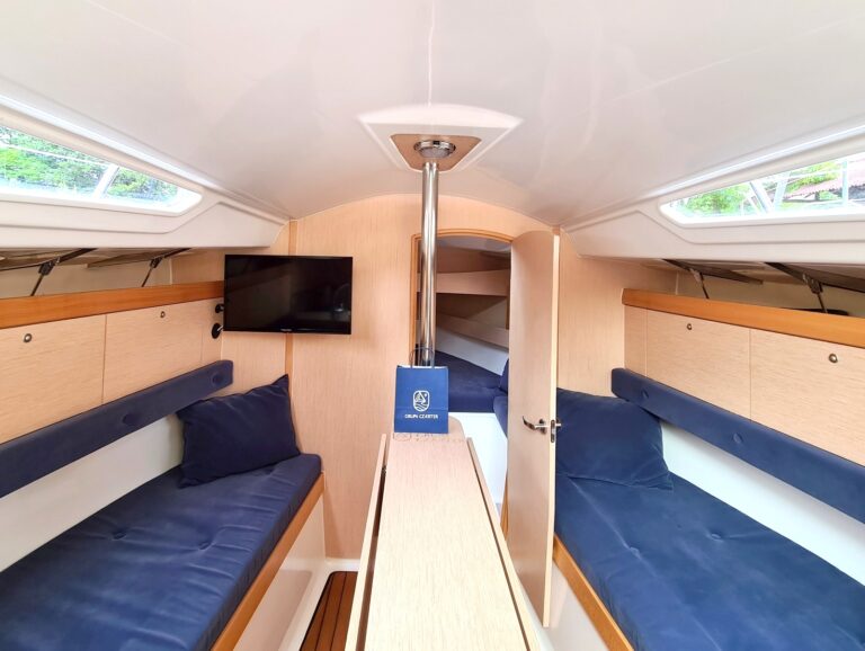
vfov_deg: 90.0
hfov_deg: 106.1
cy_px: 326
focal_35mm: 13
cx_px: 432
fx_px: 325
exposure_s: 1/50
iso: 64
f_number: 2.2
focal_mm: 2.2
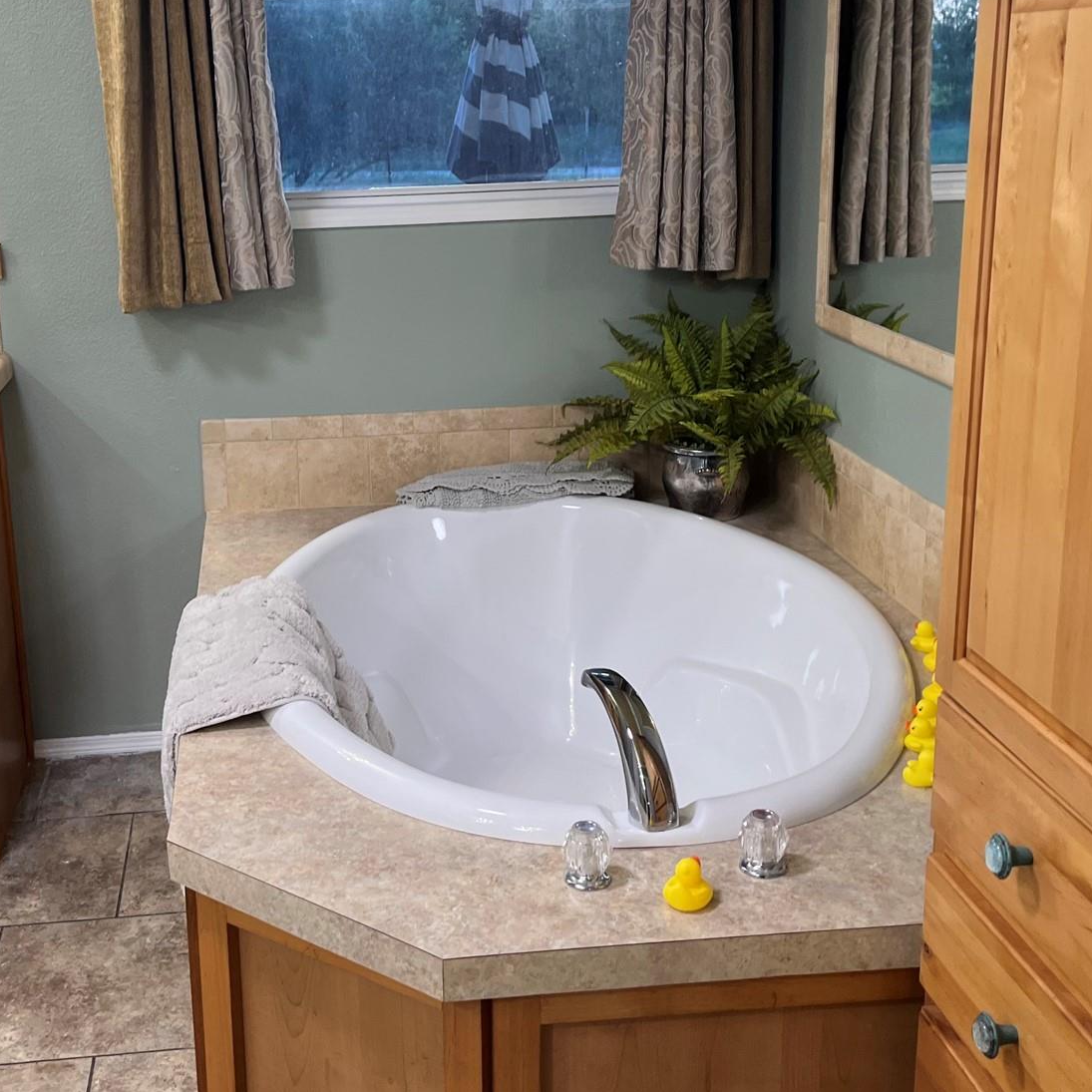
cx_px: 411
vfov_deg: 39.1
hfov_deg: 38.9
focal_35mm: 43
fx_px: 1535
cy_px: 458
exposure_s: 1/60
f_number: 1.6
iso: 80
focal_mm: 5.1
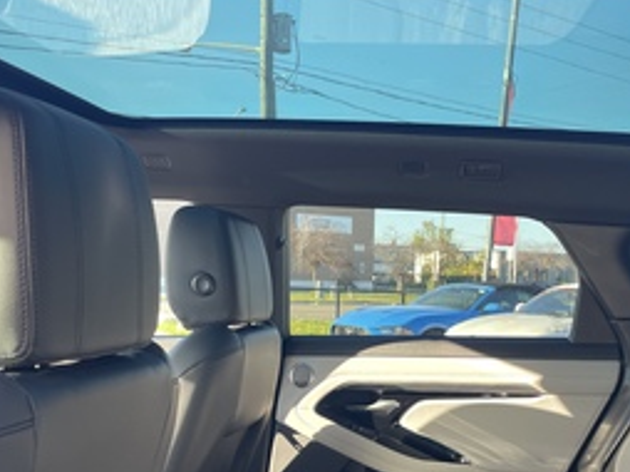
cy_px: 369
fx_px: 782
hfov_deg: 43.8
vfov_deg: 32.7
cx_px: 355
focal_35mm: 43
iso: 50
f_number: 1.6
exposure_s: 1/121
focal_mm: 4.2
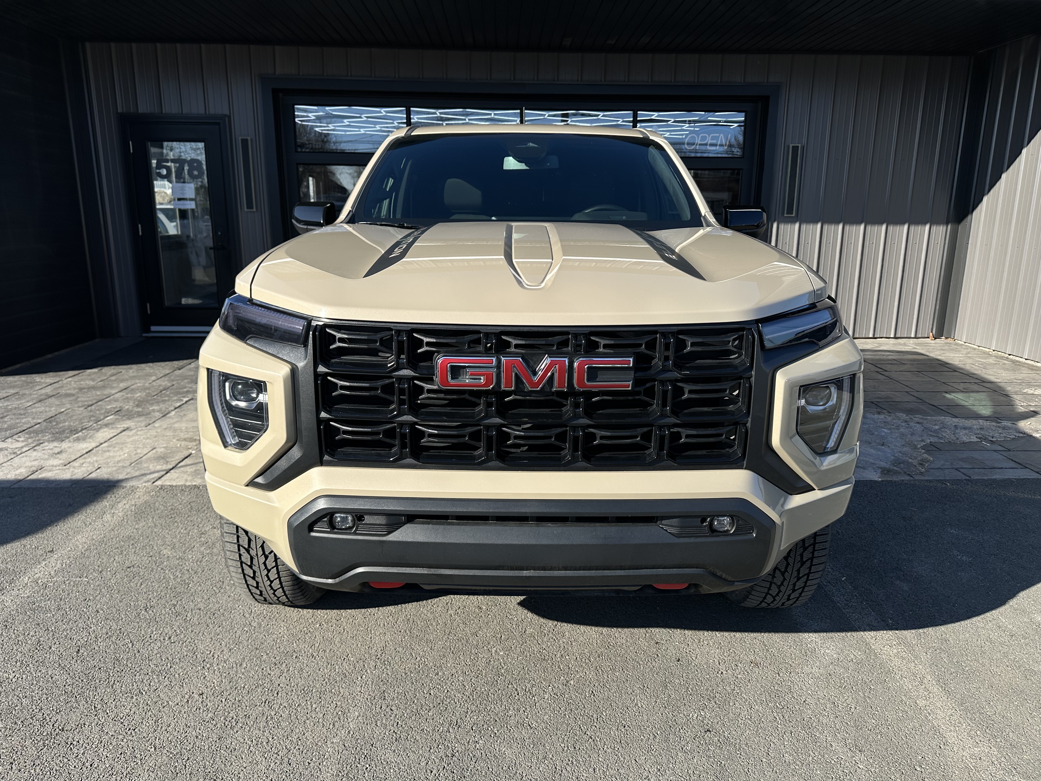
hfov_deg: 71.6
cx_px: 520
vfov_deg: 56.8
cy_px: 390
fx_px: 722
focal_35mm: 24
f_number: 1.78
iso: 80
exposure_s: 1/3717
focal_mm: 6.86
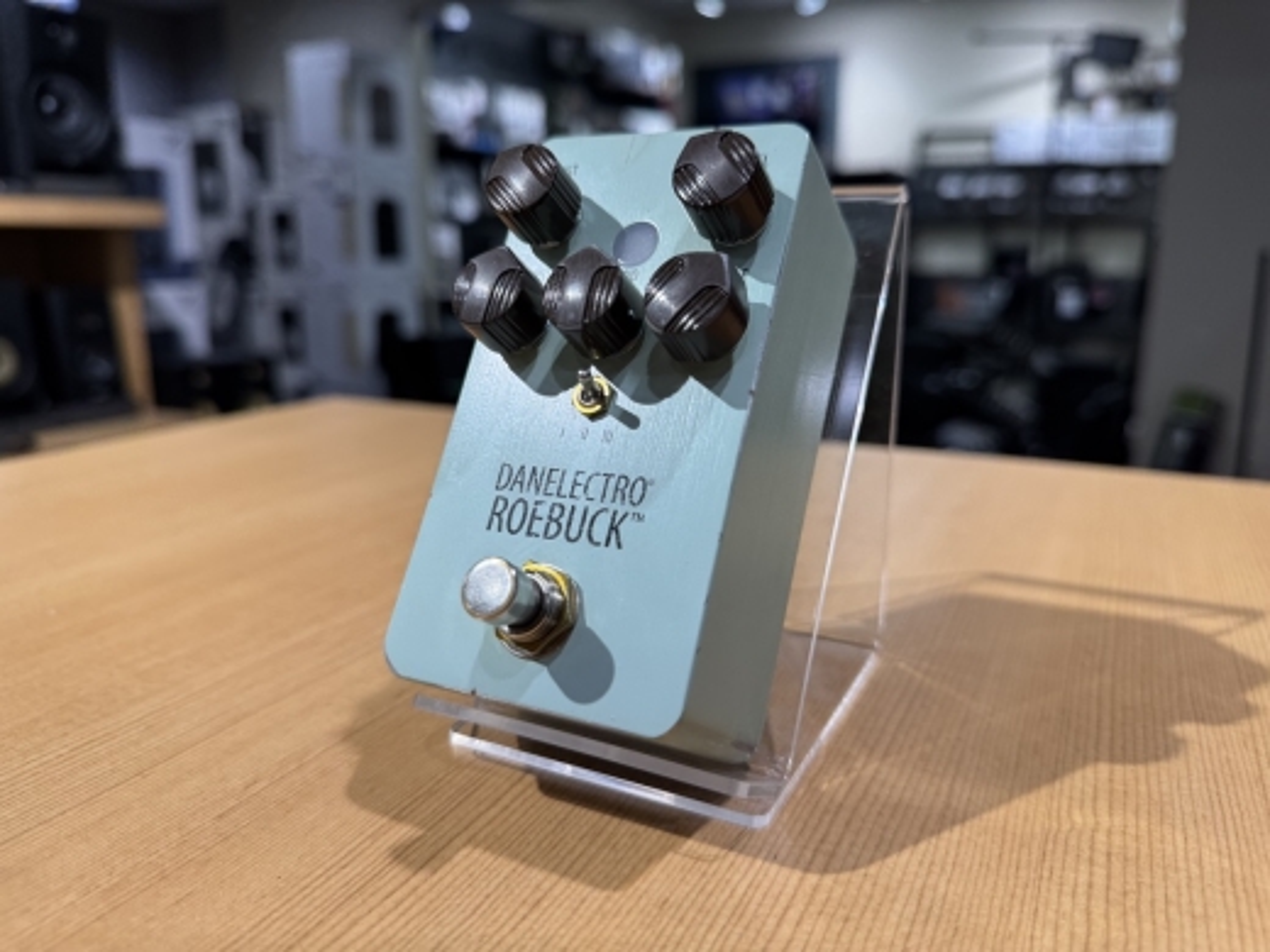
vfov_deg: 56.8
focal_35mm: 24
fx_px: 881
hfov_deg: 71.6
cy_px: 476
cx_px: 635
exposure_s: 1/120
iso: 80
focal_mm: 6.76
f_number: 1.78
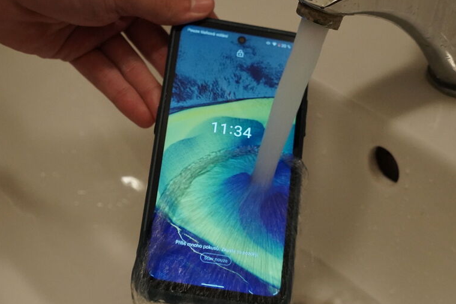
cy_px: 169
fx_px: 785
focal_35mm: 62
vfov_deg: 21.9
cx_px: 228
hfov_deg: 32.4
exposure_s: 1/125
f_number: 5
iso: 6400
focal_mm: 49
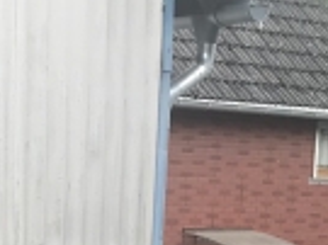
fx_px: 1477
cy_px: 537
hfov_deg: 12.6
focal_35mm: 156
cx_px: 53
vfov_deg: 8.8
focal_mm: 3.99
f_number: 1.8
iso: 20
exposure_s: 1/112
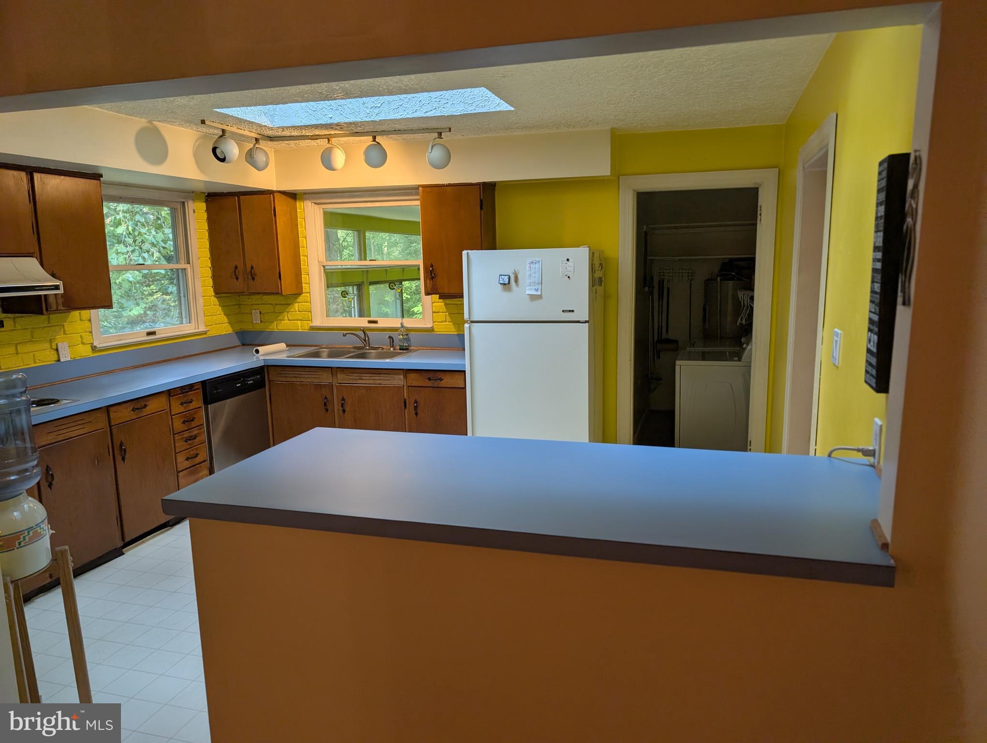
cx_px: 494
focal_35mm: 24
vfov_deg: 56.9
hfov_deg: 71.5
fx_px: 685
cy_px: 372
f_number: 1.68
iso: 21
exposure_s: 1/120
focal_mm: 6.9
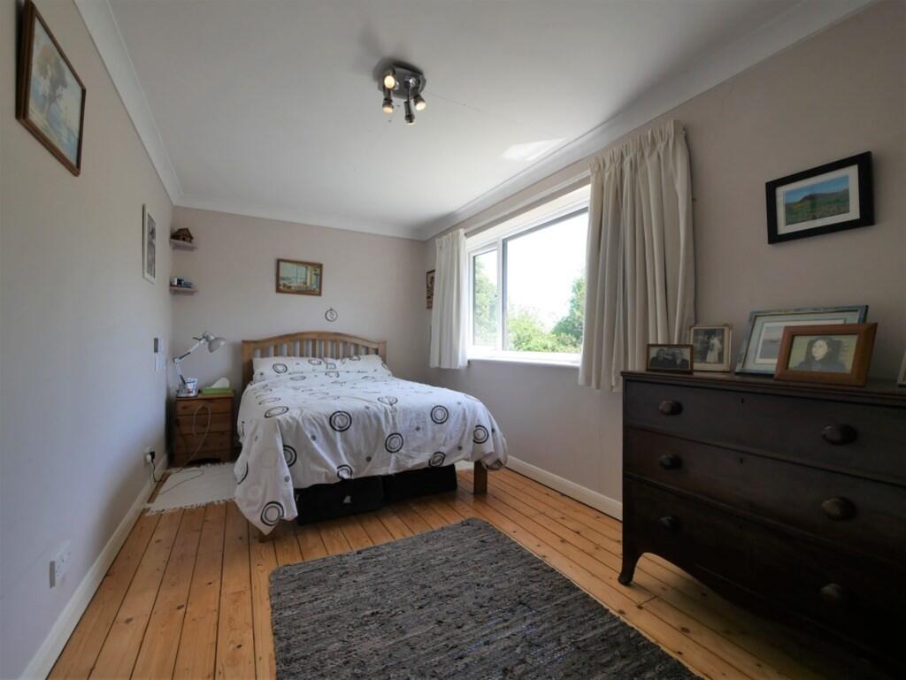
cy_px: 340
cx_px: 453
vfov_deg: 85.7
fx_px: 367
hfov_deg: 102.0
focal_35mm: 14
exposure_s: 1/160
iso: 200
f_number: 4.5
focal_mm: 7
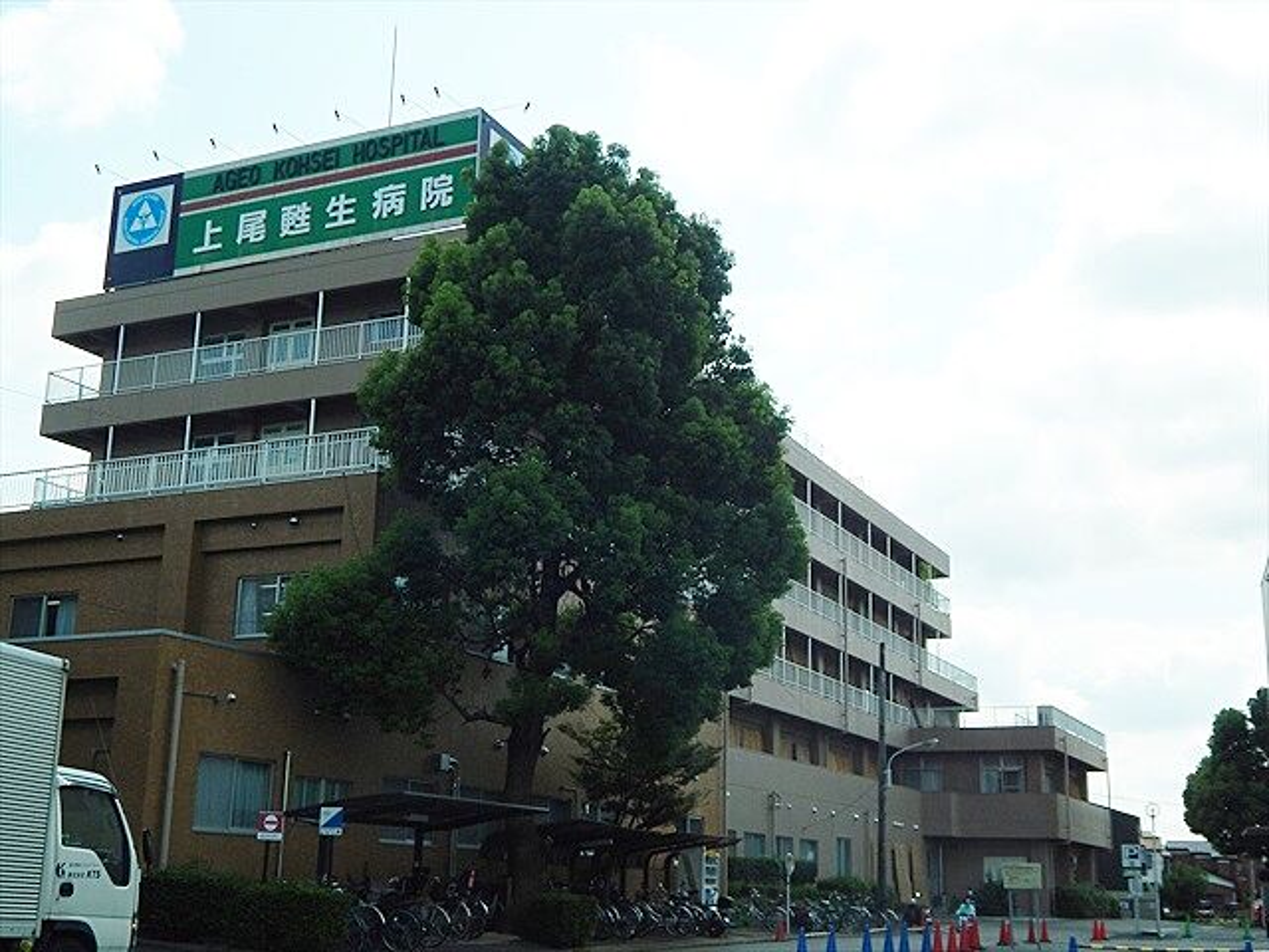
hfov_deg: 43.9
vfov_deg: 33.6
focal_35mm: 43
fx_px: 1576
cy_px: 476
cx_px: 634
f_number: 3.6
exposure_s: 1/1250
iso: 125
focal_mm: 7.7
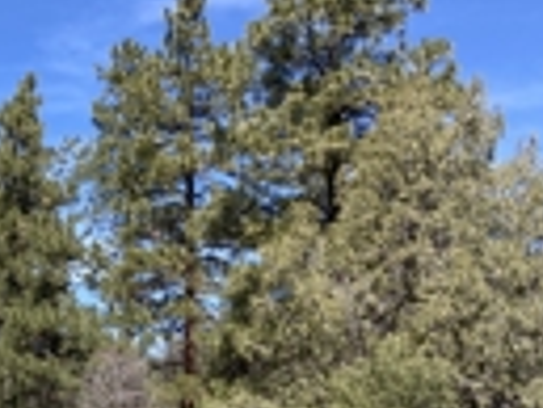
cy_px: 265
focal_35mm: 87
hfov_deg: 21.2
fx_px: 1366
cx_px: -76
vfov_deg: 17.0
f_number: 1.8
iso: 20
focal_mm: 3.99
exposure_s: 1/1473
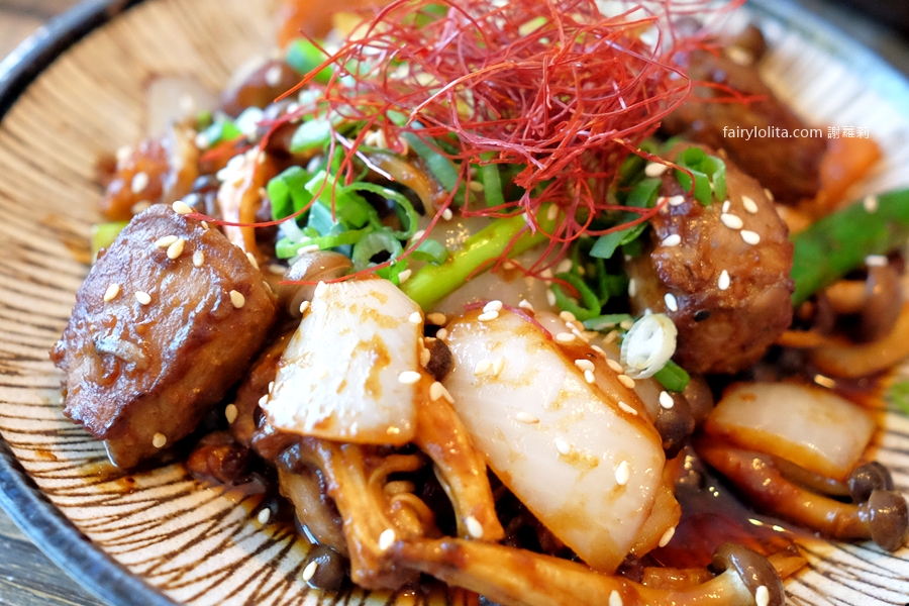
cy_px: 303
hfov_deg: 54.4
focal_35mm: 35
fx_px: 884
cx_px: 454
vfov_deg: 37.9
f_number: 2.8
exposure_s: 1/52
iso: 3200
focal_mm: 23
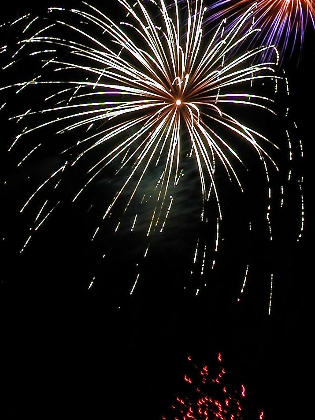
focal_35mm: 47
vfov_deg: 39.9
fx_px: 570
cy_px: 139
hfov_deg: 30.8
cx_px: 194
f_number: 8
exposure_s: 4
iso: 100
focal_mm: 8.9
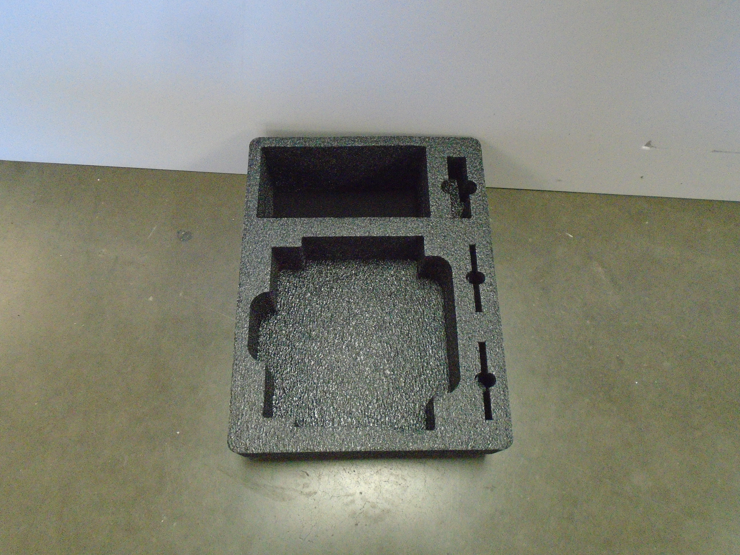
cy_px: 278
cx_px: 370
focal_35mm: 26
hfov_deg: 67.3
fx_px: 556
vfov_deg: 53.1
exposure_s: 1/125
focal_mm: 4.6
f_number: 3.2
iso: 800
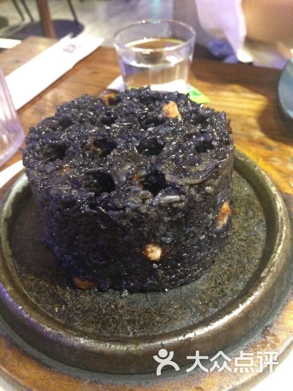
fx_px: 327
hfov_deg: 48.2
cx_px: 146
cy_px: 196
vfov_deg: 61.7
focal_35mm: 29
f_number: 2.2
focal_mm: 4.15
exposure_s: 1/17
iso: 1000
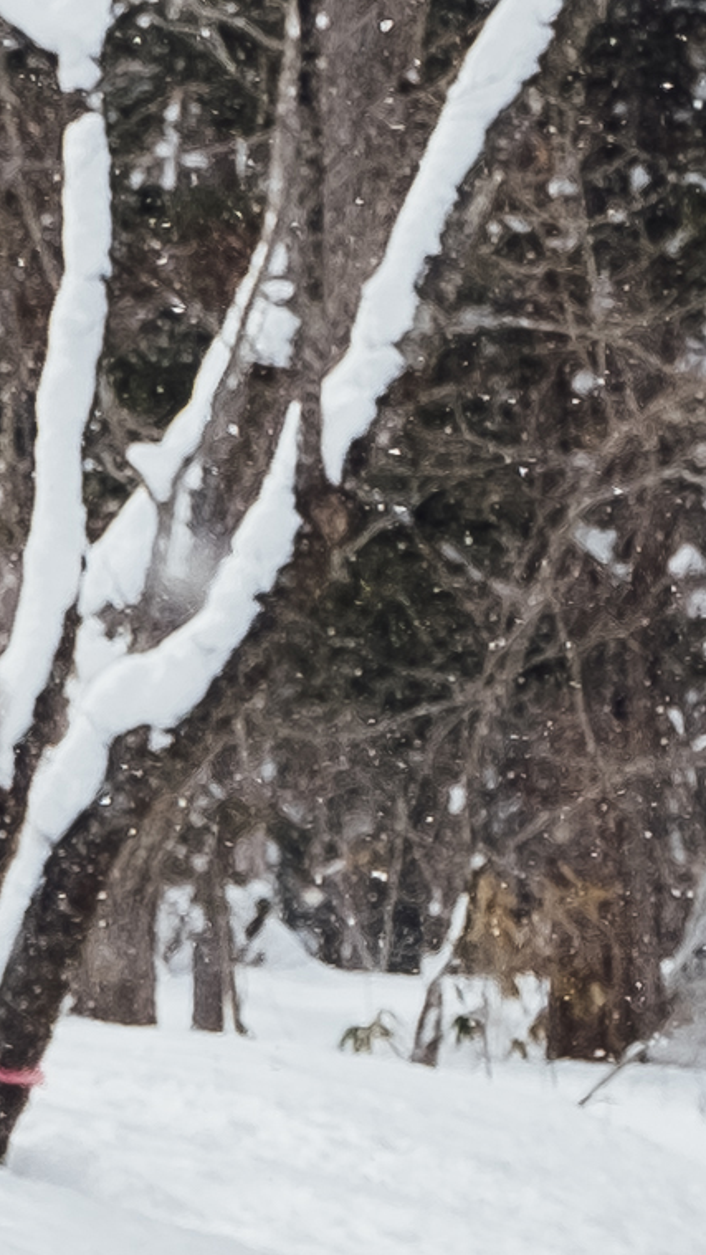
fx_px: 10882
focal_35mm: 327
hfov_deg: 3.7
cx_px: 1713
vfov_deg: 6.6
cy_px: 188
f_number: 2.8
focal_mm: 26.6
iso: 200
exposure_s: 1/3200
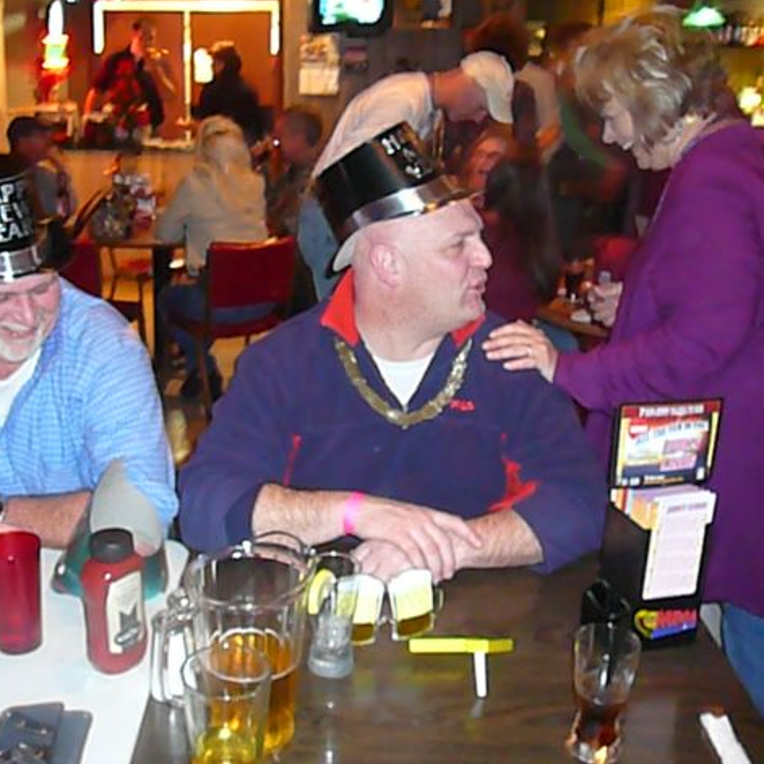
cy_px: 381
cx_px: 268
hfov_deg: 39.6
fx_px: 1049
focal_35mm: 42
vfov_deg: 40.0
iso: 800
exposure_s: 1/8
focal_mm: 5.2
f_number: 2.8
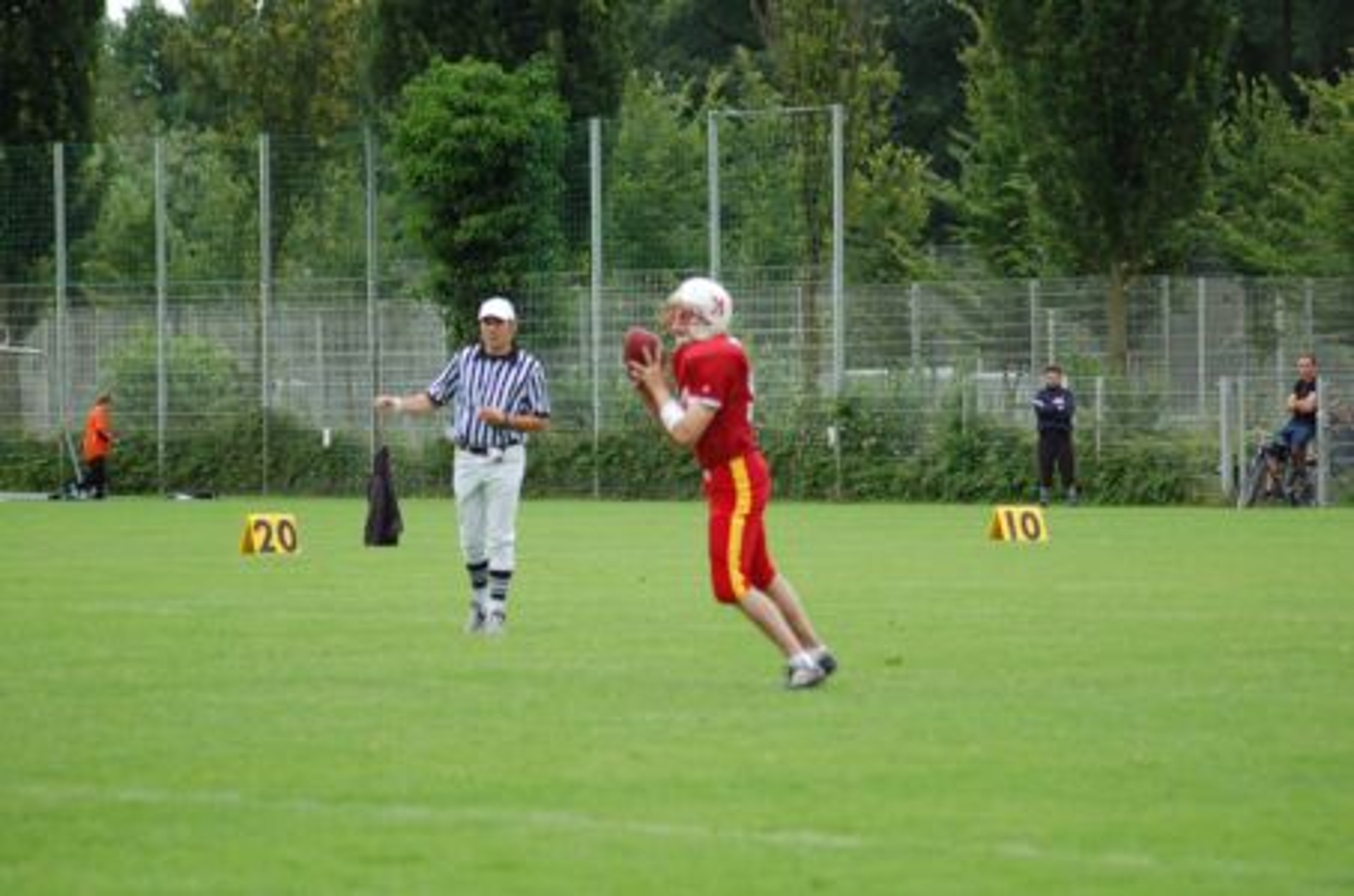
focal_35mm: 202
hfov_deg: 10.2
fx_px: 7600
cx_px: 677
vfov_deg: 6.8
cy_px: 448
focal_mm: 135
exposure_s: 1/800
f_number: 4.5
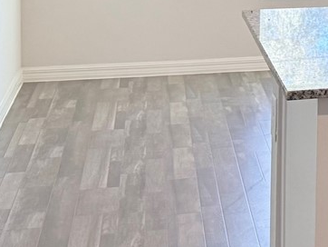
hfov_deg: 16.1
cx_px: 561
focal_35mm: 106
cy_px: -97
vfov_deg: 13.4
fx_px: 1005
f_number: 1.78
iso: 160
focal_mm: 6.76
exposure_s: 1/155
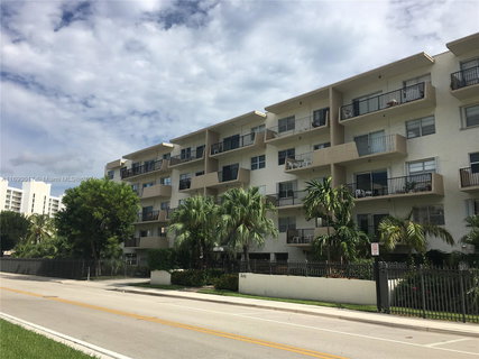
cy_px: 180
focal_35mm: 29
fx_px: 401
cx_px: 240
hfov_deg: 61.7
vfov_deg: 48.2
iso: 25
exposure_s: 1/2024
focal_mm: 4.15
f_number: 2.2
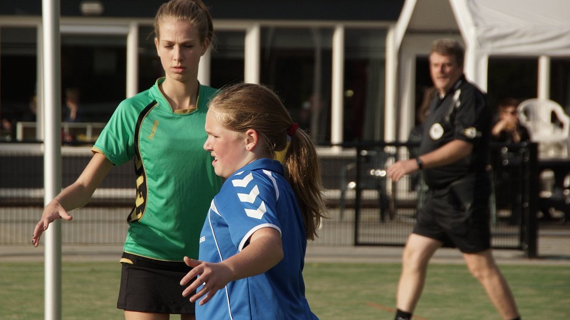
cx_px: 285
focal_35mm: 237
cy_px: 170
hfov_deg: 9.1
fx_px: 3582
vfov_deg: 5.1
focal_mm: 150
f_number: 7.1
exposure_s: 1/640
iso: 200
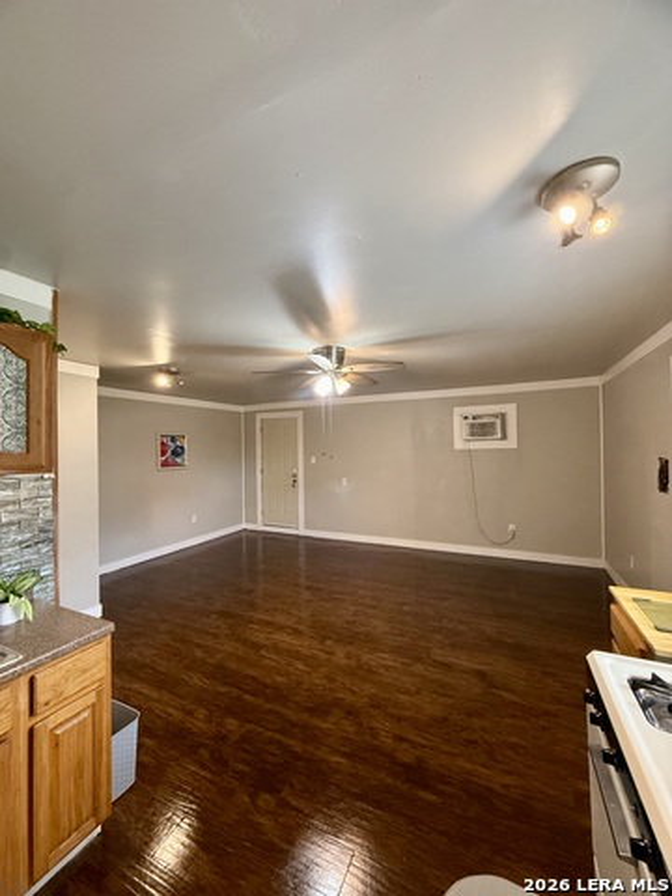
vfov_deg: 102.1
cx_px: 336
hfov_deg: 85.7
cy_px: 448
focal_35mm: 14
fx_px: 362
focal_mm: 2.22
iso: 500
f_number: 2.2
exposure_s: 1/120
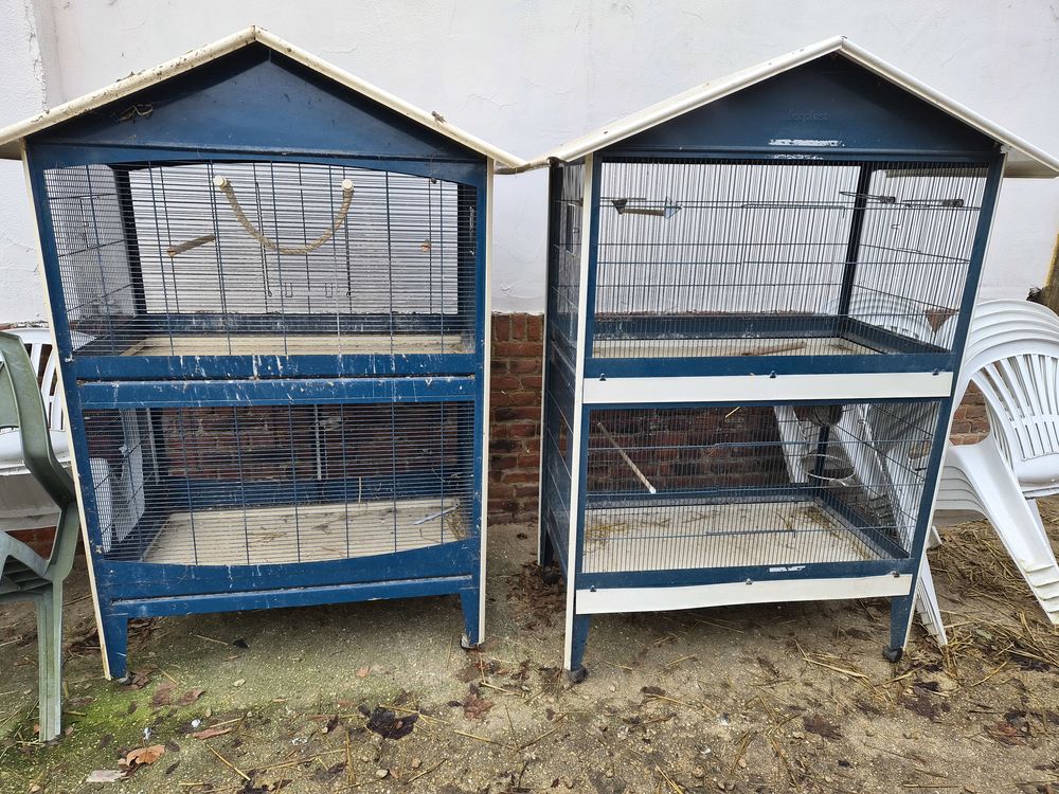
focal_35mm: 23
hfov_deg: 73.9
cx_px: 530
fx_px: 704
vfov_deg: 58.9
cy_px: 397
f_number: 1.8
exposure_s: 1/180
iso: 32
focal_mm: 5.4
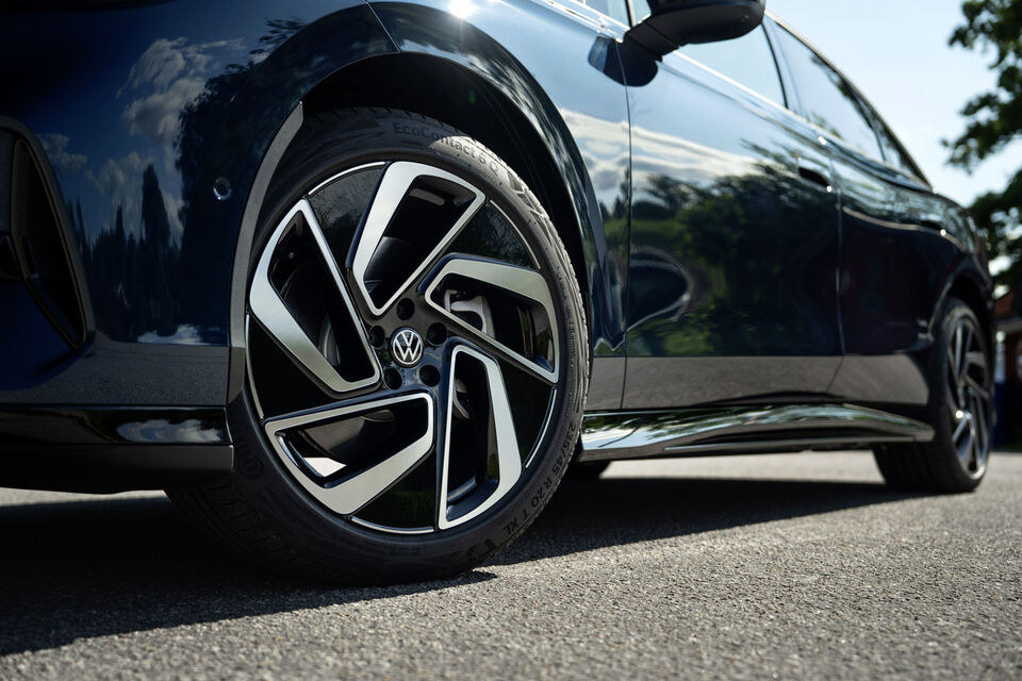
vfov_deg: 31.9
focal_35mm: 42
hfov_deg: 46.4
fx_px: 1192
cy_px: 340
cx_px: 511
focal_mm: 42
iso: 50
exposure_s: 1/640
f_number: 2.8
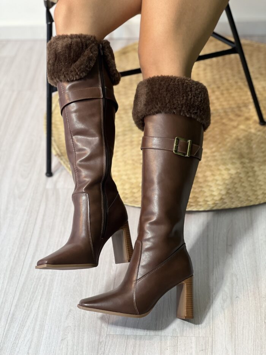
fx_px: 789
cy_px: 178
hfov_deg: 19.1
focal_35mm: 77
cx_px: 133
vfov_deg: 25.3
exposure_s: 1/40
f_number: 2.8
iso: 125
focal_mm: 9
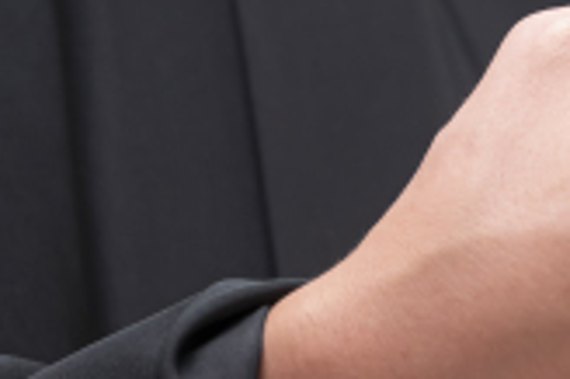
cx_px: 1015
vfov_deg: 2.7
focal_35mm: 513
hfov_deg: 4.0
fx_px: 8114
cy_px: -150
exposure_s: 1/160
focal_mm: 105
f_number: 4
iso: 500
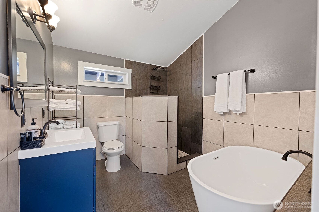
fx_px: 124
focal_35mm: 14
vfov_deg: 81.2
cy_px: 106
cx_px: 160
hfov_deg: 104.3
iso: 200
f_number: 5
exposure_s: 1/1.67
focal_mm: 14
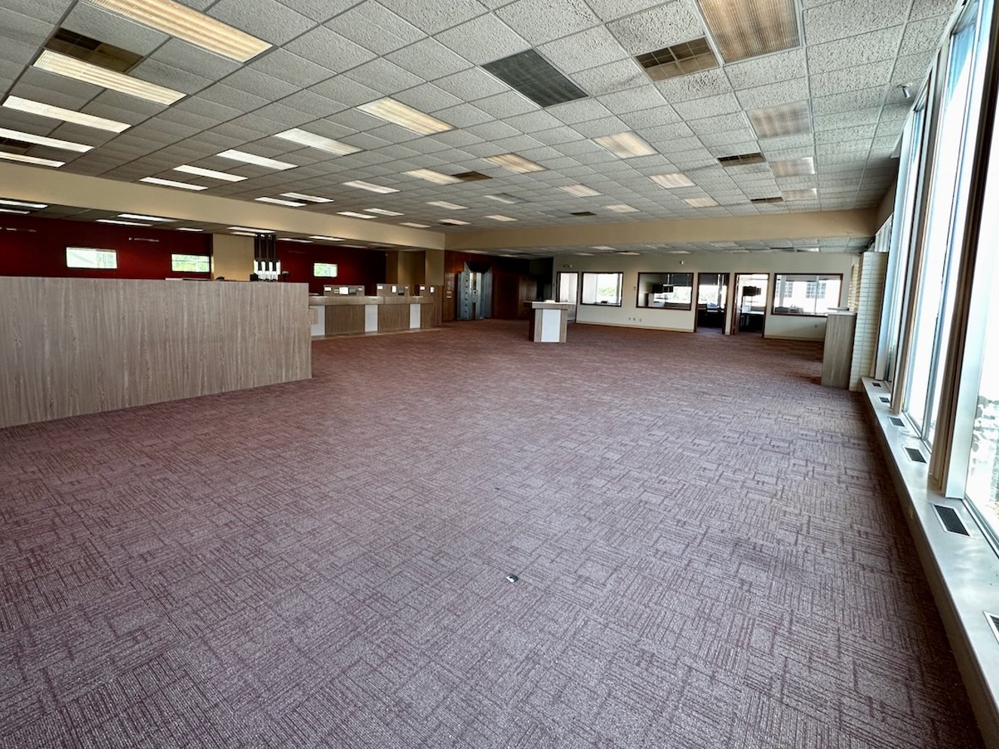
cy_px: 332
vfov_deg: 77.8
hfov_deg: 94.5
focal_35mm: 16
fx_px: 462
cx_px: 483
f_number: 2.2
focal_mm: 2.22
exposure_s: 1/99
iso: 125
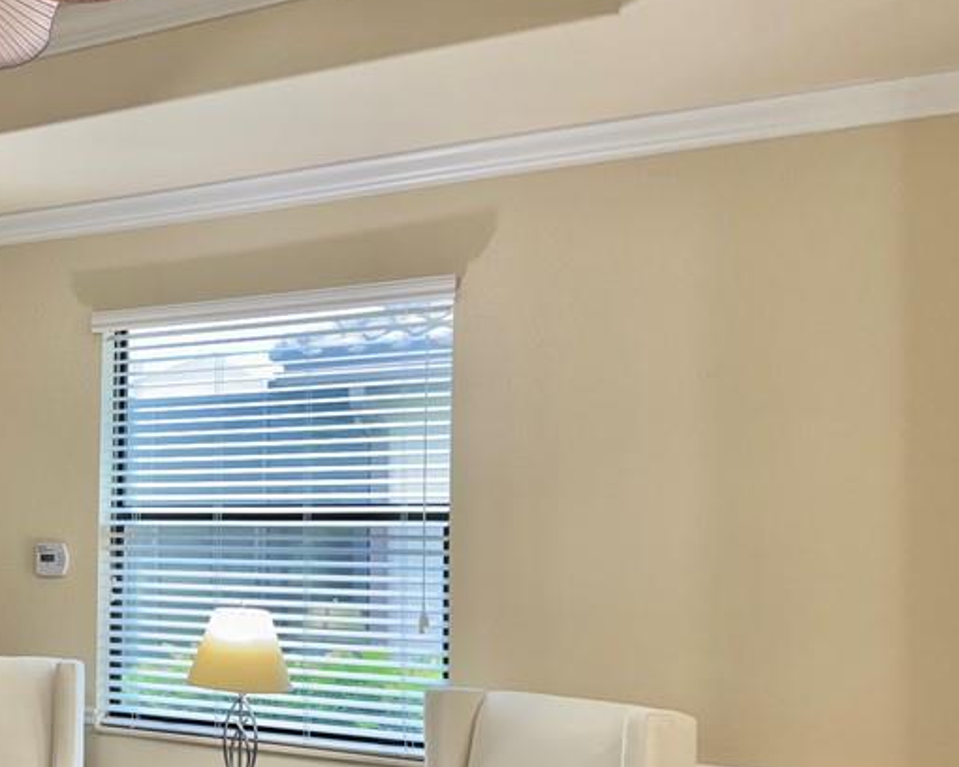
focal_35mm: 47
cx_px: 47
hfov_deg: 36.4
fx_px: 1334
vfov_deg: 31.8
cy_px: 513
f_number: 1.78
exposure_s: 1/120
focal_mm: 6.76
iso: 100
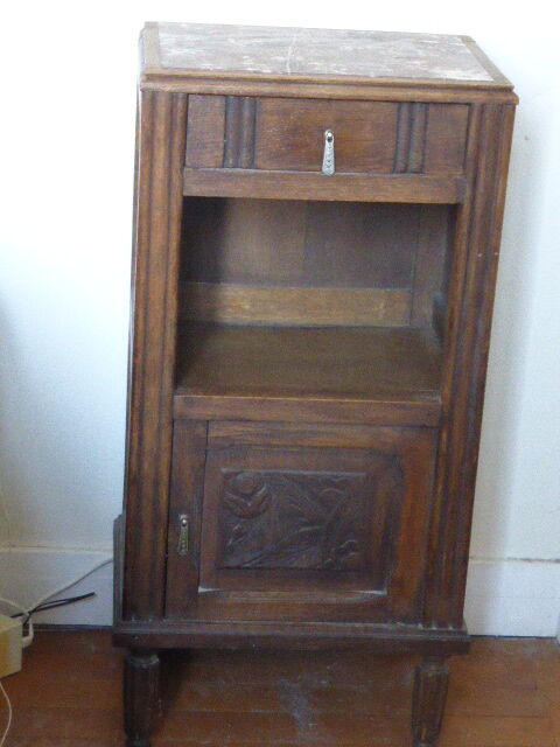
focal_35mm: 97
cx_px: 280
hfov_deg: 15.2
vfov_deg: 20.2
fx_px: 2092
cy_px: 374
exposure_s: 1/15
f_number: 5.2
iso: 1600
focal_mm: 16.1
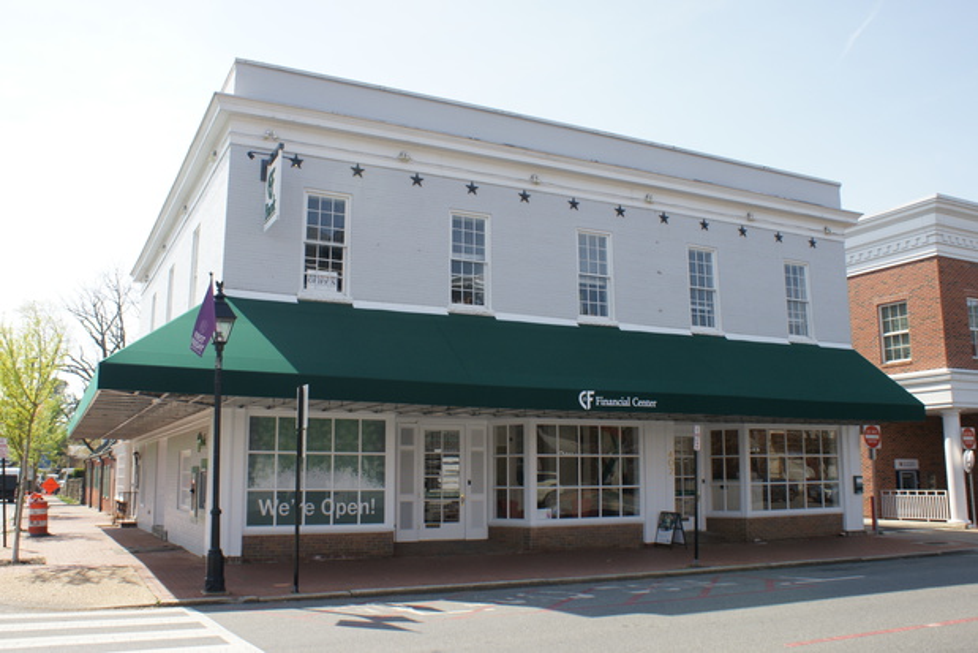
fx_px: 815
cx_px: 489
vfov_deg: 43.6
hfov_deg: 61.9
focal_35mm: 30
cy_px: 326
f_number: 10
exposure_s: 1/200
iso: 200
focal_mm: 20
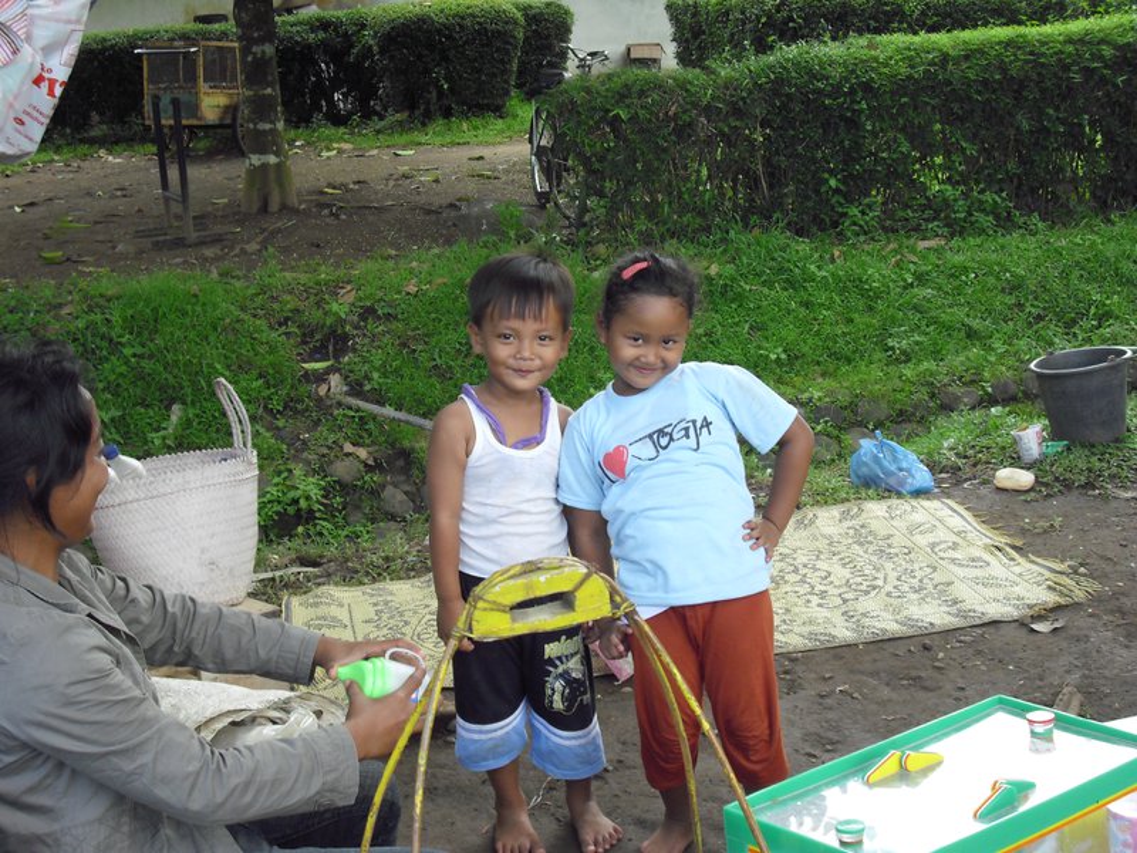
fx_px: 1807
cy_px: 426
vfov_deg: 26.6
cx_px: 568
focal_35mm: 55
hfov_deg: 34.9
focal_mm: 9
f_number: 3.4
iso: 100
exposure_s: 1/160
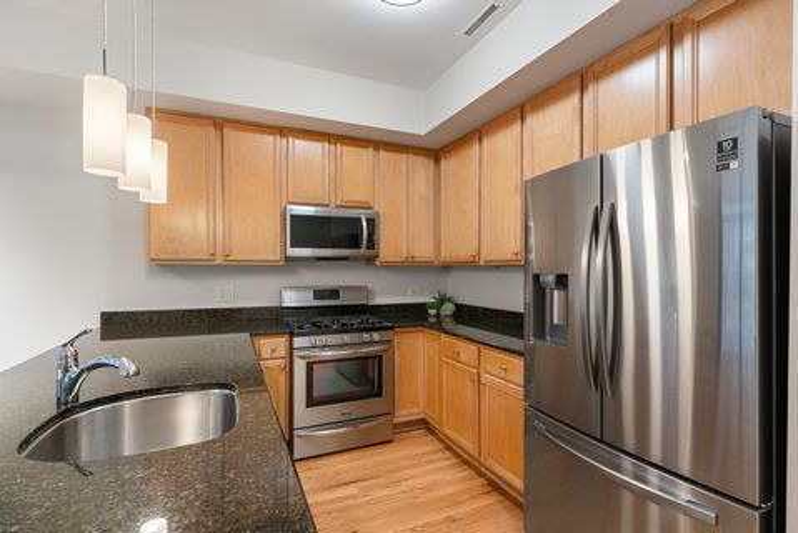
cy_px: 266
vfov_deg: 70.5
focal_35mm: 17
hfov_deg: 93.2
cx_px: 399
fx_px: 377
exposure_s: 1/5
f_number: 7.1
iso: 320
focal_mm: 17
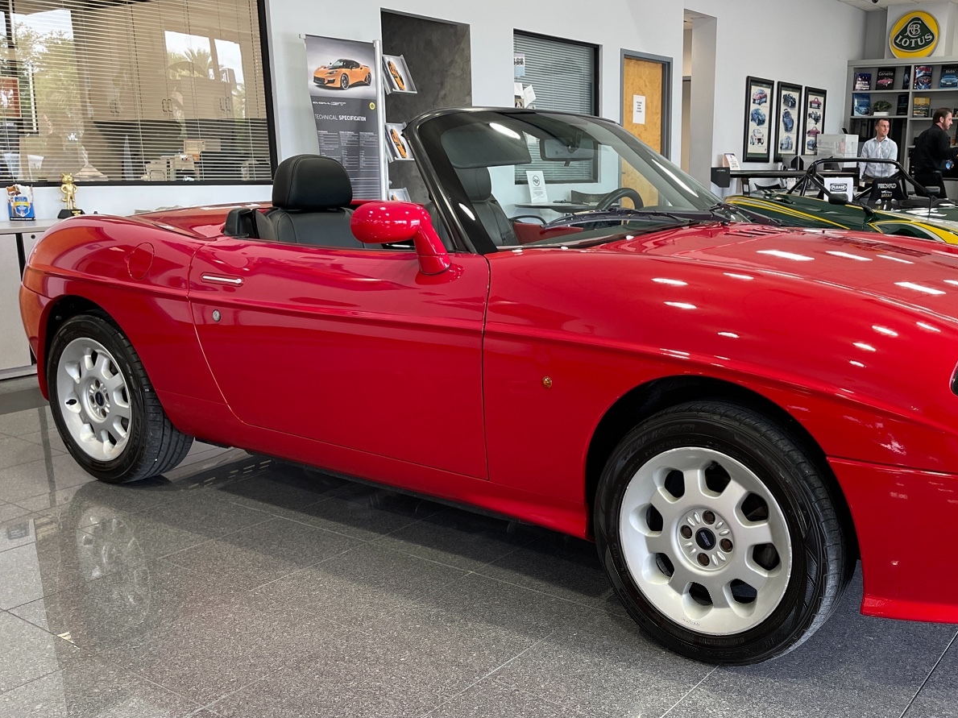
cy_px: 400
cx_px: 617
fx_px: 968
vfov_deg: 40.6
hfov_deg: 51.9
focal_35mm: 35
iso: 125
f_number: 1.6
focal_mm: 5.1
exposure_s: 1/120
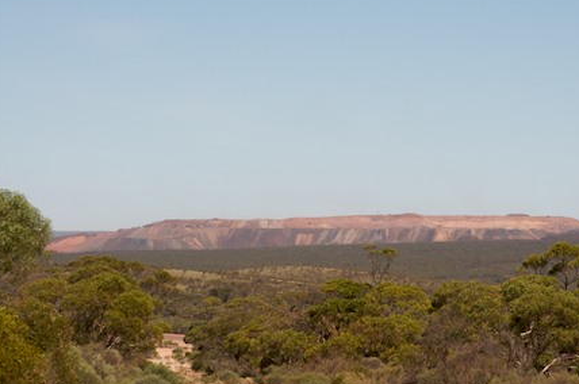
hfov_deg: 11.5
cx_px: 375
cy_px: 184
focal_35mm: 179
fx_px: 2870
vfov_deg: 7.7
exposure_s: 1/500
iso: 320
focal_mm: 85
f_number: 11
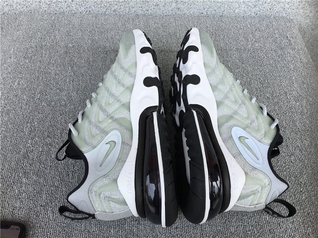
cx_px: 159
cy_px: 119
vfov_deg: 45.4
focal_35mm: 31
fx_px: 285
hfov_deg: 58.4
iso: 25
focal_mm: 3.3
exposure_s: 1/341
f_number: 2.4
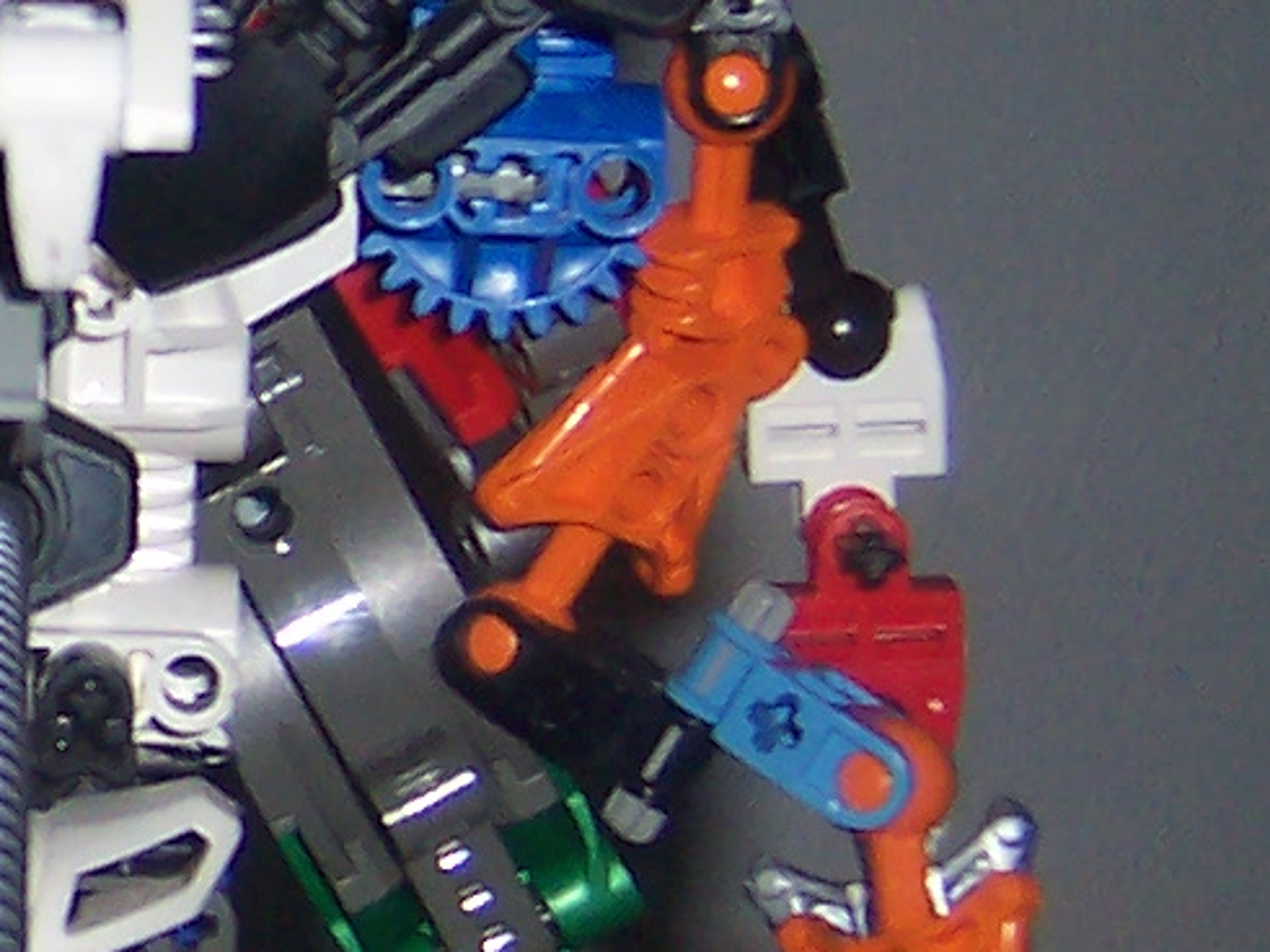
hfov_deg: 12.5
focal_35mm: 149
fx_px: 5465
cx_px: -691
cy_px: 481
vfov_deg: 10.0
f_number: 2.8
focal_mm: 5.6
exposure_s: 1/60
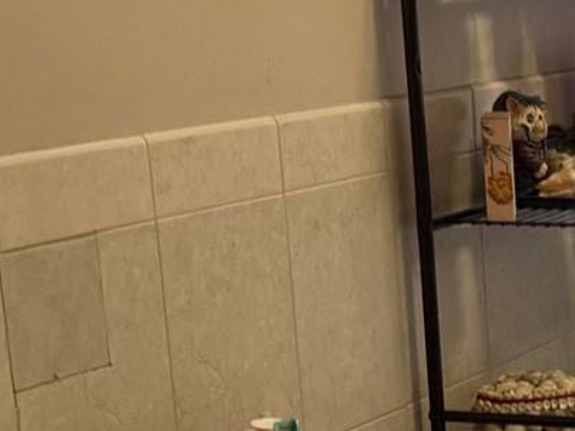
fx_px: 2026
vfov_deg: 11.9
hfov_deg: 15.4
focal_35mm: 122
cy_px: 491
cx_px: 732
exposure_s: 1/120
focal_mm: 6.76
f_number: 1.78
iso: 320
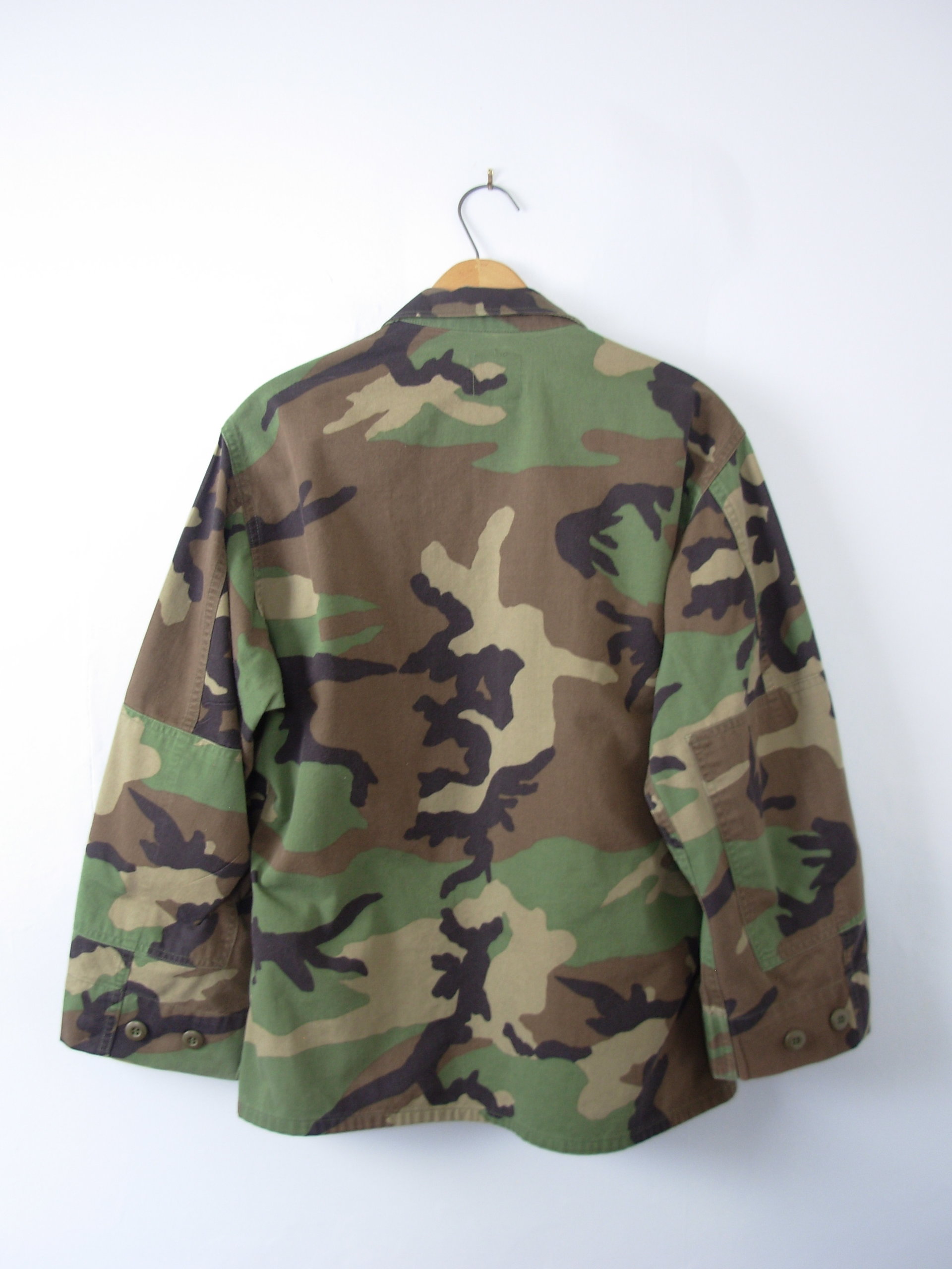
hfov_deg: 37.7
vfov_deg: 49.0
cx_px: 476
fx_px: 1393
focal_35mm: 38
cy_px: 634
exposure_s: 1/9.2
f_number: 2.9
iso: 50
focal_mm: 6.3
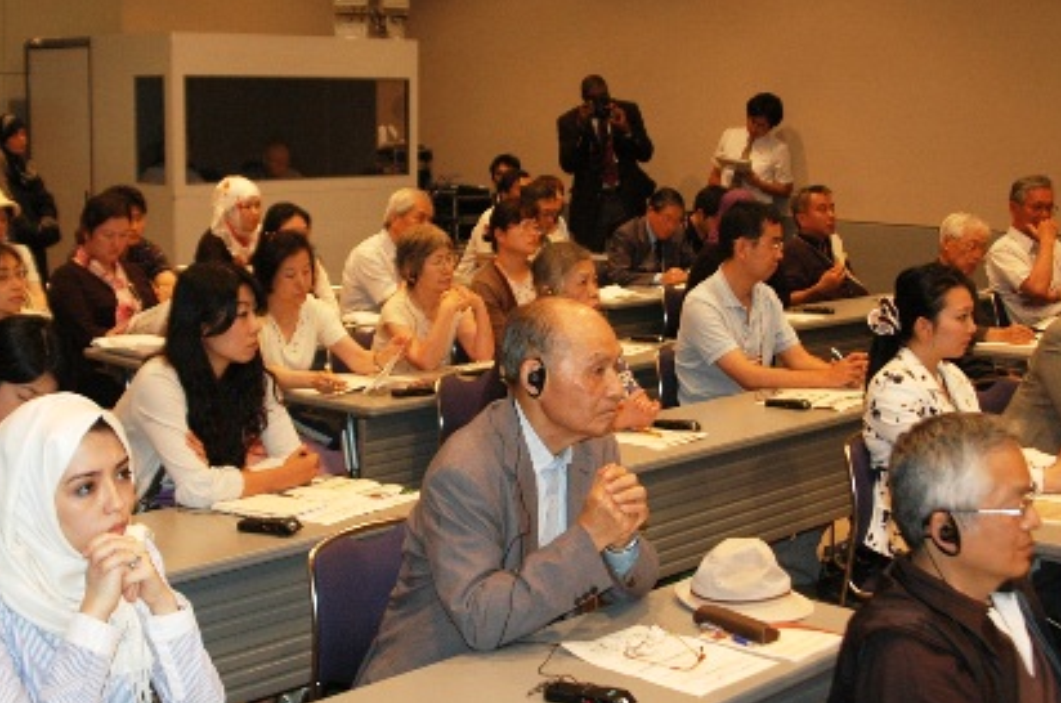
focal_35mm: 51
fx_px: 1500
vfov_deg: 26.3
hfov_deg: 38.8
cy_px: 299
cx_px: 438
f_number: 3.8
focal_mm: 28
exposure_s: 1/60
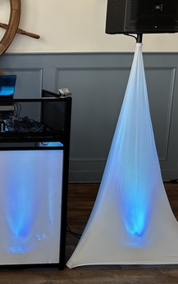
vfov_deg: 45.1
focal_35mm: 44
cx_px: -34
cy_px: 118
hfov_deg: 26.1
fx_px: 341
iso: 160
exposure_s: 1/120
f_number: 1.78
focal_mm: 6.86
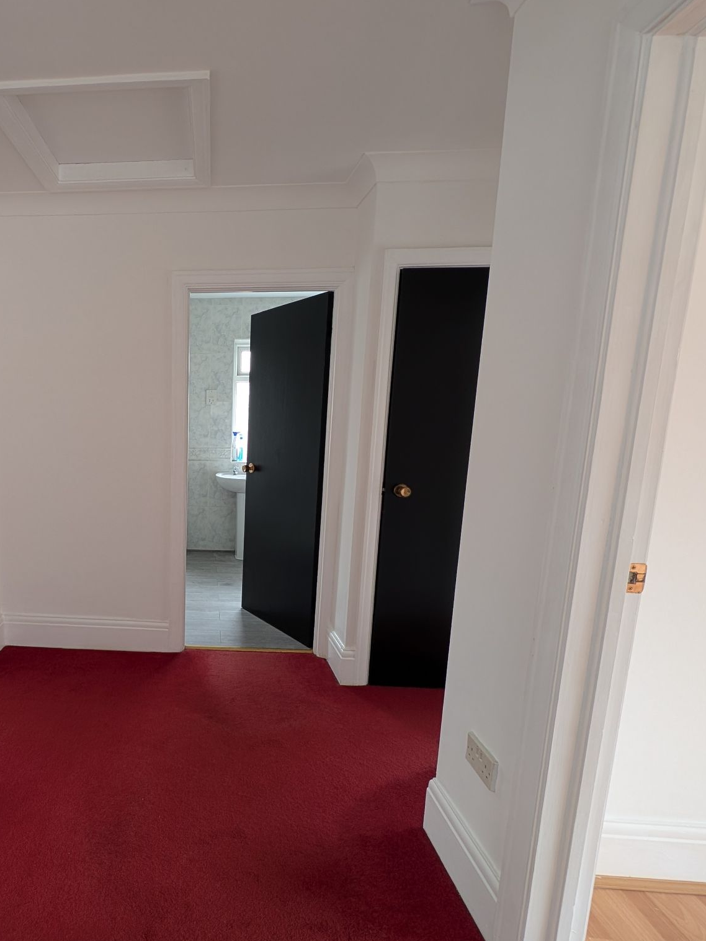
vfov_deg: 84.4
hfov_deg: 63.4
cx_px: 152
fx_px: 517
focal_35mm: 19
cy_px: 517
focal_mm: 2.23
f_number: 1.95
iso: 57
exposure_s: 1/23.8
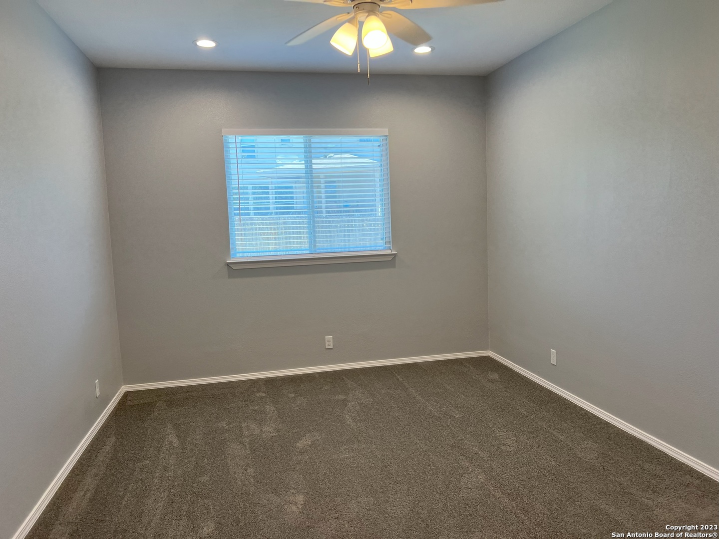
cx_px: 360
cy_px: 270
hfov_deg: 67.3
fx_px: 540
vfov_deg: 53.1
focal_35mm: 26
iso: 64
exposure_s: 1/137
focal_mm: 5.7
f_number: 1.5
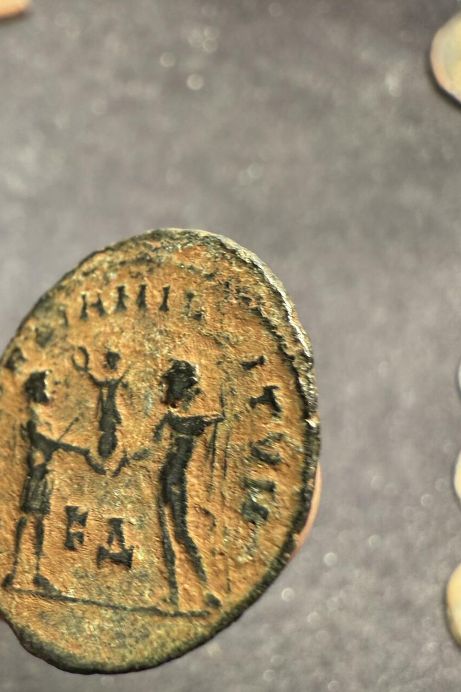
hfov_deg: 37.0
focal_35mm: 35
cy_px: 454
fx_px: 672
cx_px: 120
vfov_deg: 53.5
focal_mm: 2.22
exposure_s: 1/48
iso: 320
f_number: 2.2
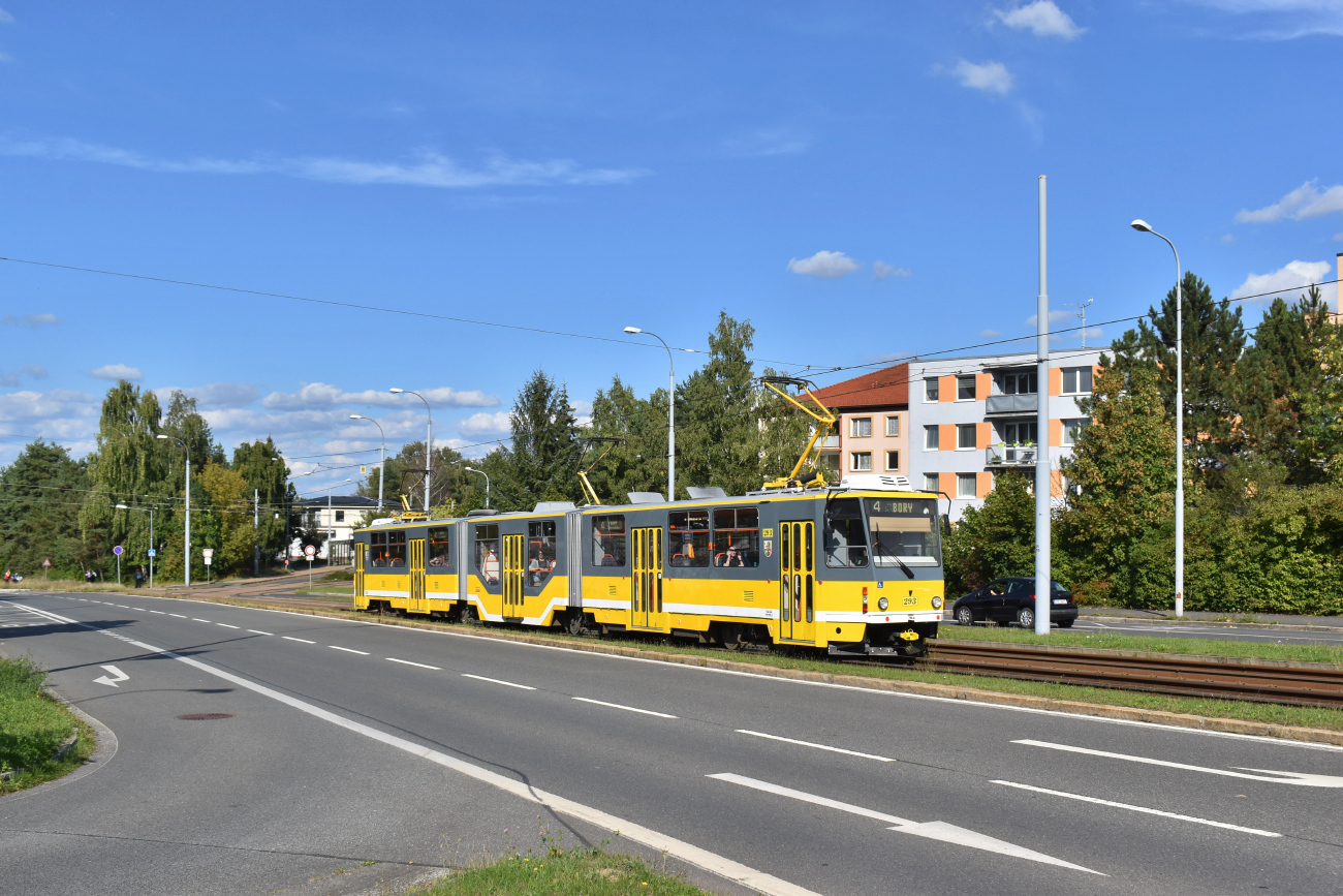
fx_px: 1399
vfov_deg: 35.5
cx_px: 672
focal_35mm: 38
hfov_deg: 51.3
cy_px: 448
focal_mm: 25
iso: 320
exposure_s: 1/1250
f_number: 8
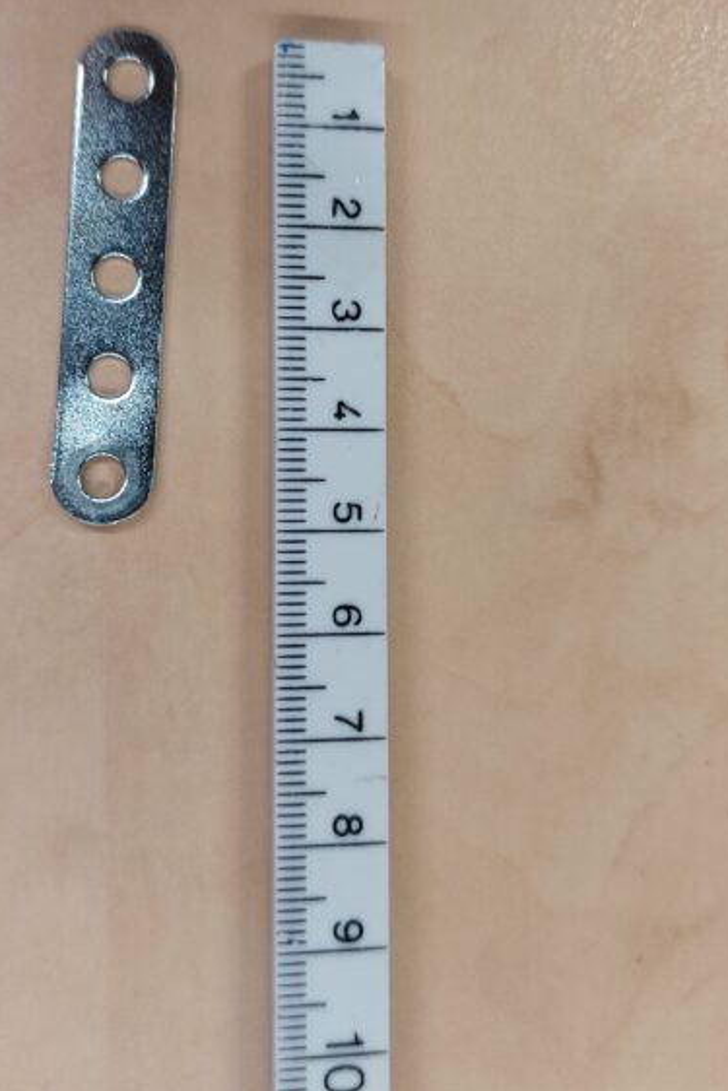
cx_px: 328
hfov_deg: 35.9
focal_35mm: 37
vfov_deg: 51.7
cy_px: 462
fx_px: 1122
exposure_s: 1/50
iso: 125
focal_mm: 5.23
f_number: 1.8
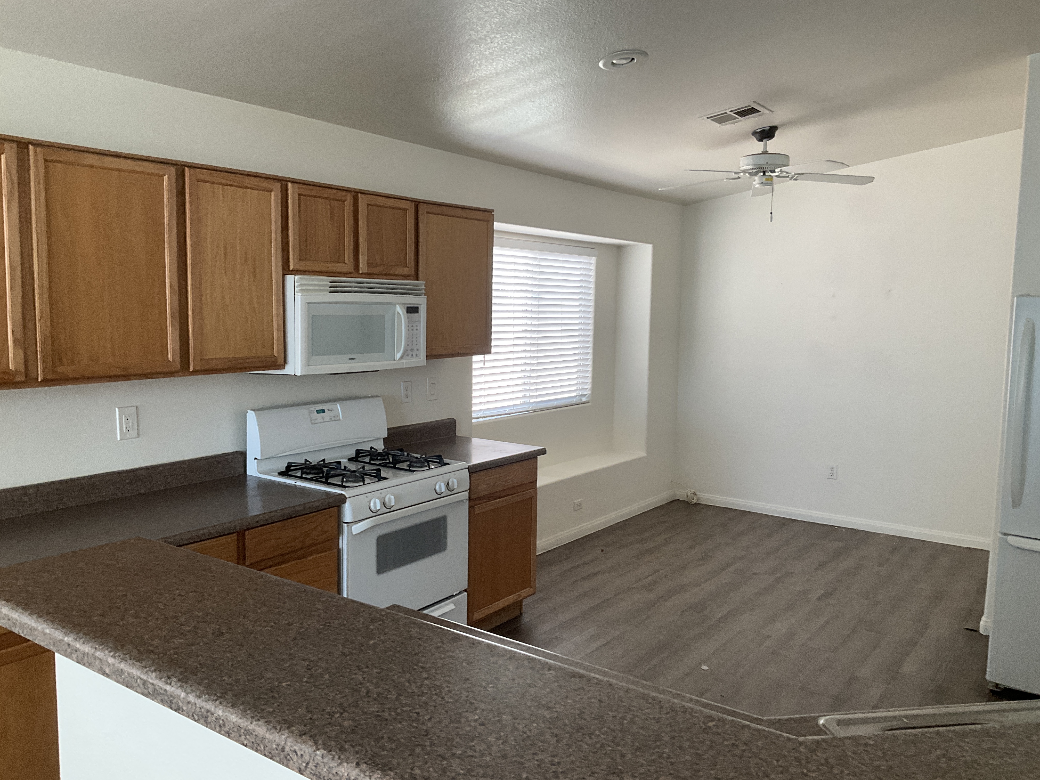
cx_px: 520
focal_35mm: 29
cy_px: 390
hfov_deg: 61.7
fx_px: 871
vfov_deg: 48.2
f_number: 1.8
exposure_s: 1/77
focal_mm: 3
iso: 64
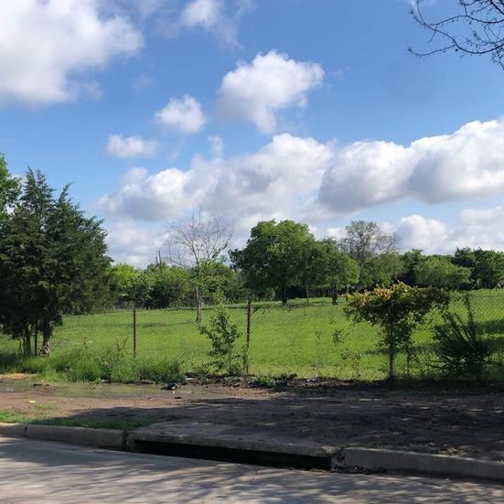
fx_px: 758
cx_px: 206
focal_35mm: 46
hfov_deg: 36.7
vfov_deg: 36.8
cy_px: 276
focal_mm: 4
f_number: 1.8
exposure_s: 1/2433
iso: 20
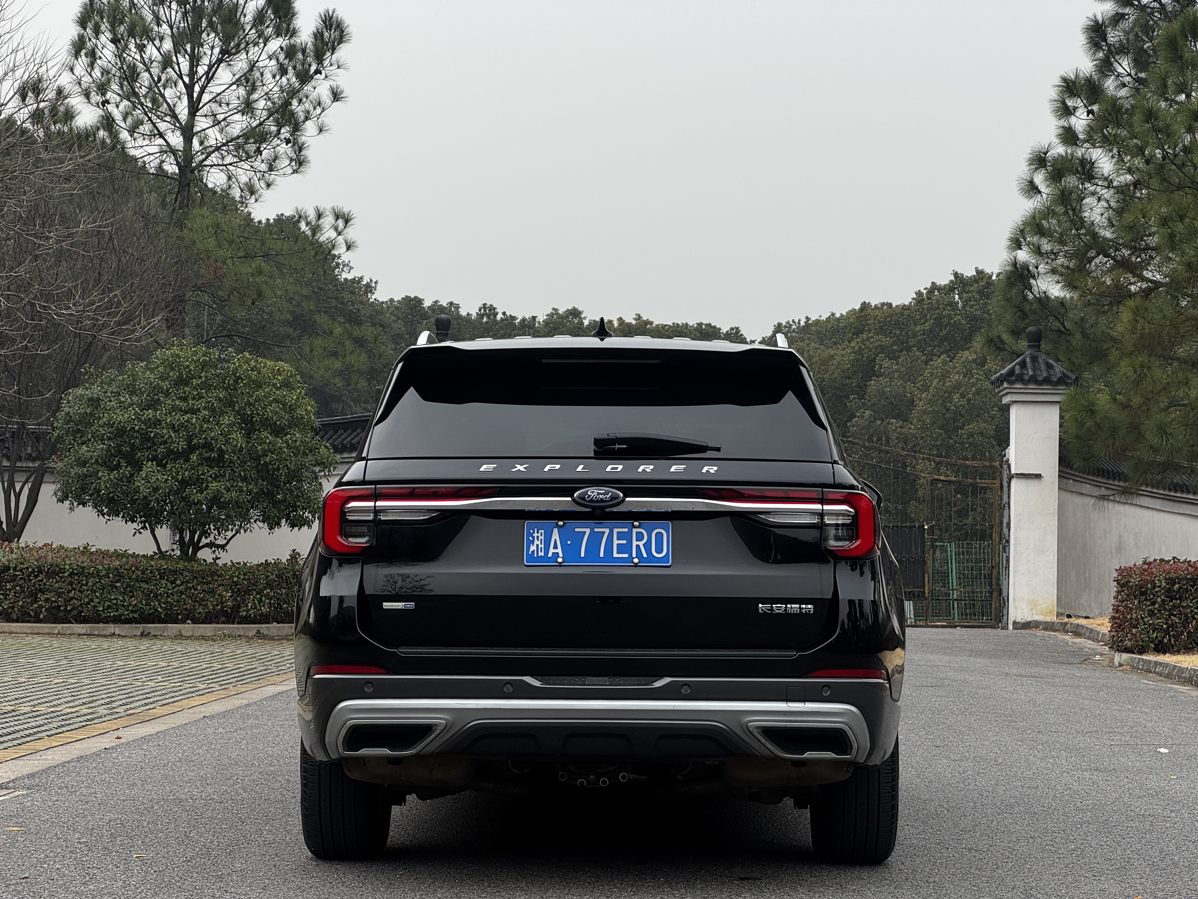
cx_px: 599
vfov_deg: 19.1
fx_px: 2665
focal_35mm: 77
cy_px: 450
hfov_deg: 25.3
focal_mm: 9
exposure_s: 1/100
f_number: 2.8
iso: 25
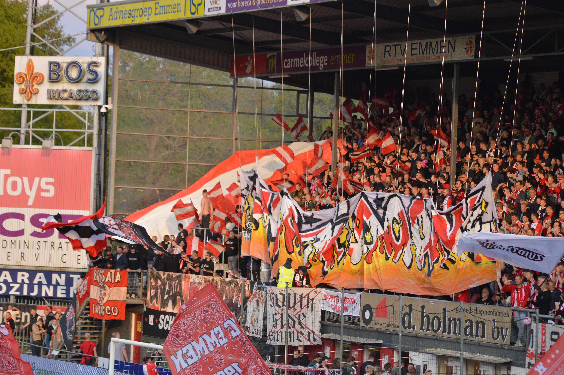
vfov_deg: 9.1
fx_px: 2348
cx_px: 282
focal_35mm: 150
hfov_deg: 13.7
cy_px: 188
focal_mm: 100
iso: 720
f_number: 4
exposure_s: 1/1600
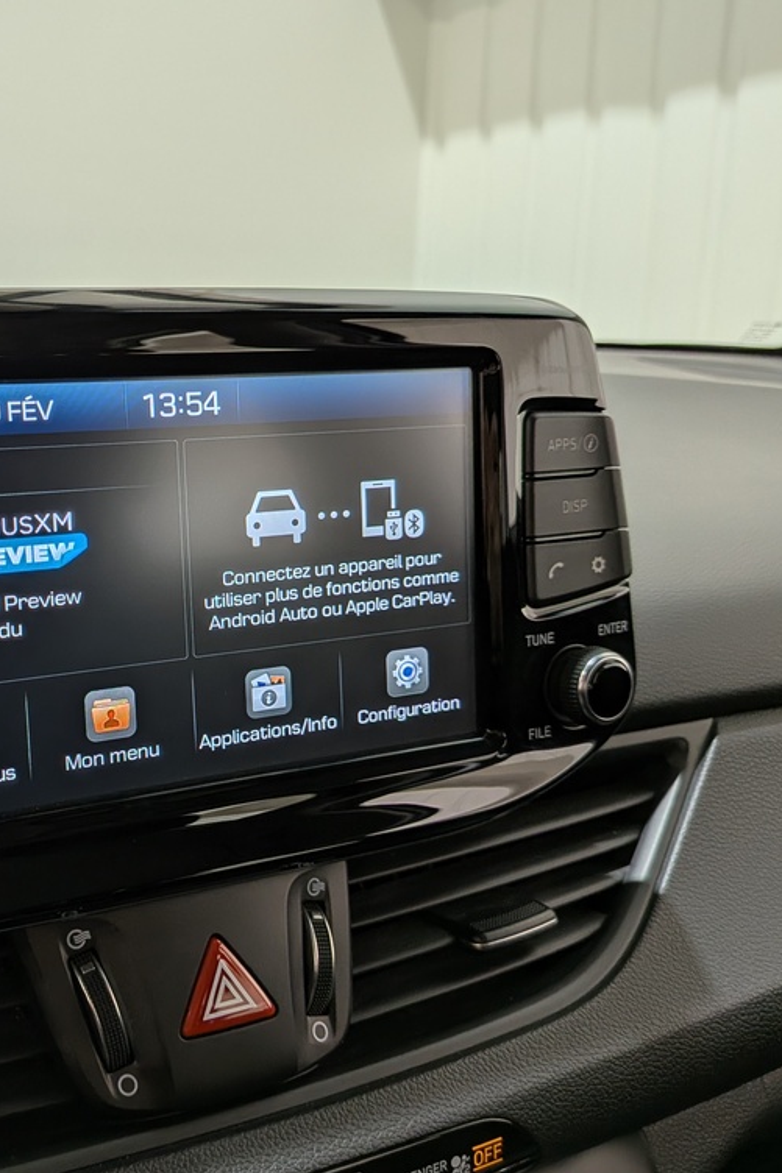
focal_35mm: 34
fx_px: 1108
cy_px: 586
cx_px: 116
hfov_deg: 37.0
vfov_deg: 55.8
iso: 28
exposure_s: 1/100
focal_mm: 4.53
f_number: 1.7
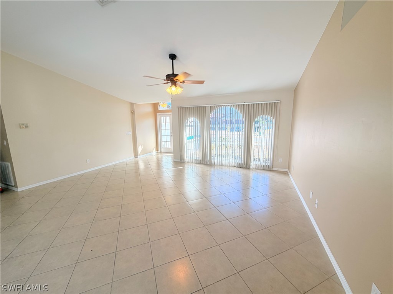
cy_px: 147
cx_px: 196
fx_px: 159
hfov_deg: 102.1
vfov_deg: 85.7
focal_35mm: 14
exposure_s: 1/134
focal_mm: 2.22
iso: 50
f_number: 2.2
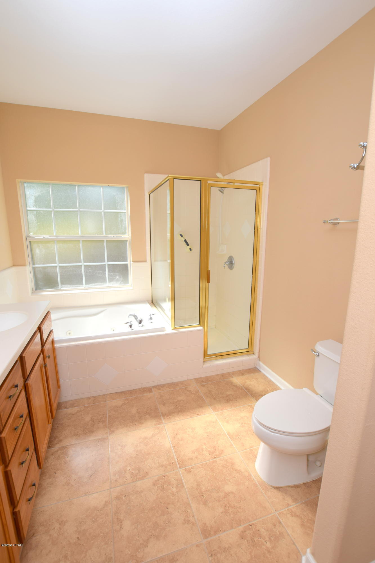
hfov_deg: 77.3
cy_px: 282
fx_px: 234
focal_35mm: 15
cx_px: 188
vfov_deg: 100.4
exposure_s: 1/160
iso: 100
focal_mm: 10
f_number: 6.3
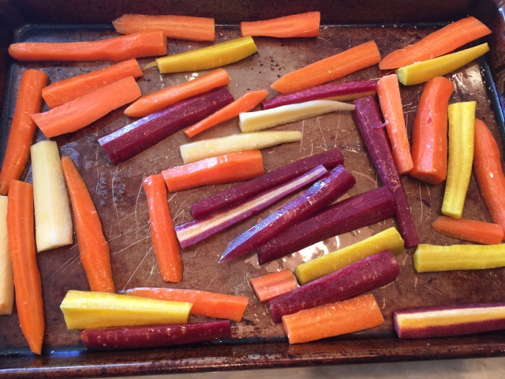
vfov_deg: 48.2
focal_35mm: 29
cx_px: 252
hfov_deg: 61.7
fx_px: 423
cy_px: 190
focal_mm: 4.15
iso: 32
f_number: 2.2
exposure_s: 1/15
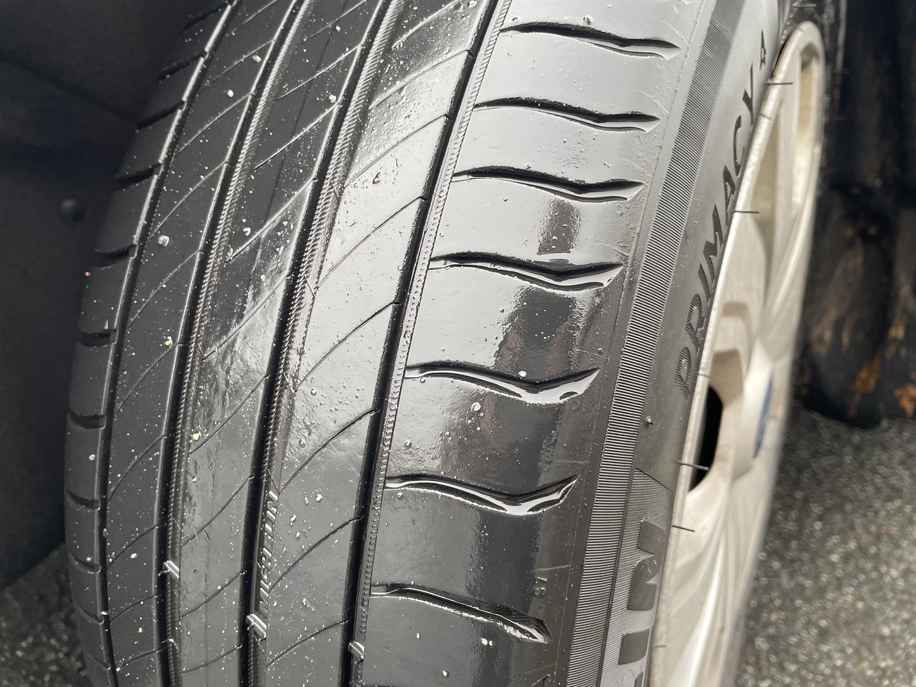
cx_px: 458
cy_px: 344
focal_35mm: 26
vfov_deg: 53.1
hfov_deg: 67.3
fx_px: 688
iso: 125
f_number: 1.6
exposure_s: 1/121
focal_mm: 4.2
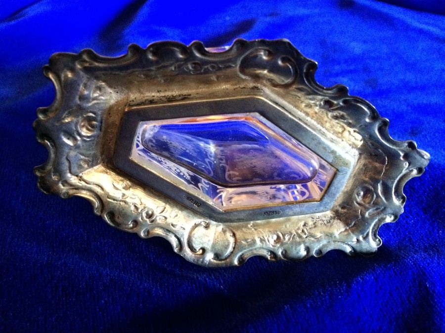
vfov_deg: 46.8
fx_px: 386
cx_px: 222
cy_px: 166
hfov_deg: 60.0
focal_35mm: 30
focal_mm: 4.12
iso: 500
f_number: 2.2
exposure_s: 1/15
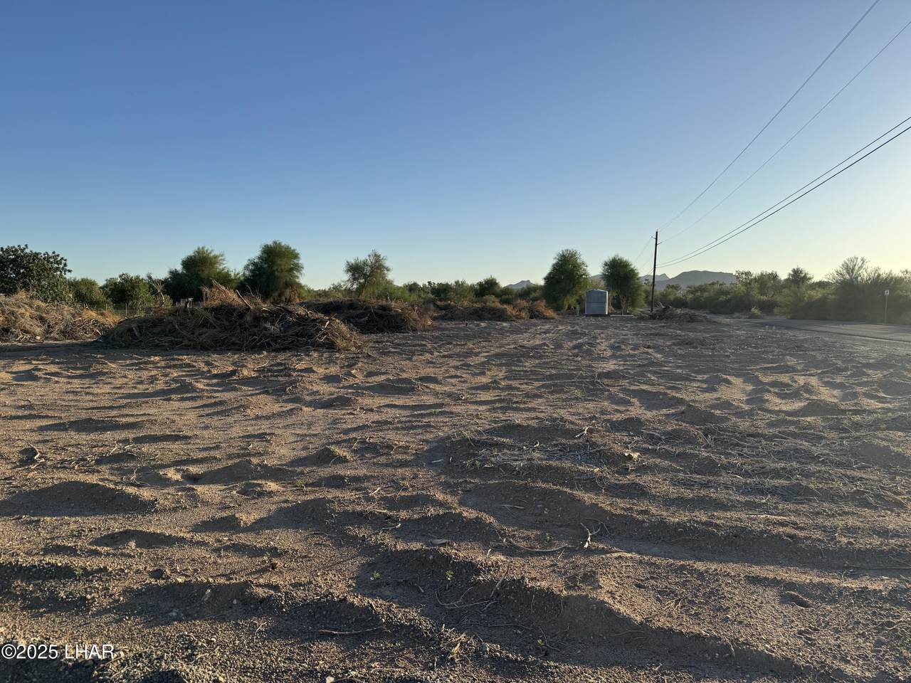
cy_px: 342
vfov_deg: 56.8
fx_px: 632
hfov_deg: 71.6
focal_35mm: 24
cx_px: 456
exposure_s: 1/4049
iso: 80
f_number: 1.78
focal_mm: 6.76
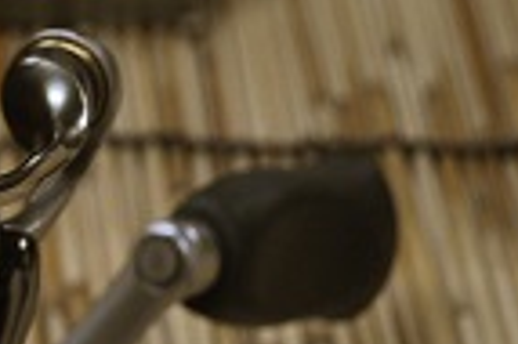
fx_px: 3306
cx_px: -293
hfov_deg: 8.7
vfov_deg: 6.0
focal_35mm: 230
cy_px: 192
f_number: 5
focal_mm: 34
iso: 560
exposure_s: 1/60
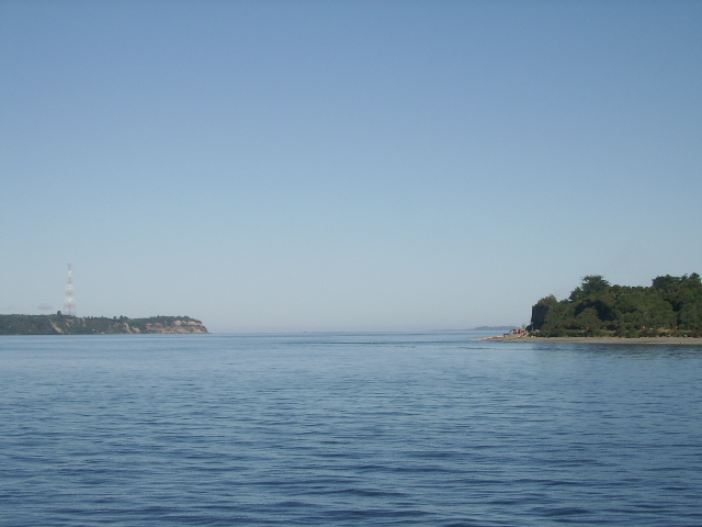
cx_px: 351
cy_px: 264
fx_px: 1703
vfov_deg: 17.6
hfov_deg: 23.3
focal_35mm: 84
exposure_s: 1/272
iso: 50
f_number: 8.9
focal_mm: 13.96
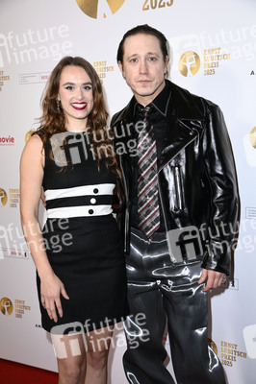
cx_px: 128
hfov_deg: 24.6
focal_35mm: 55
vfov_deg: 36.3
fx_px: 588
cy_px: 192
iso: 2000
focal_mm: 55
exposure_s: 1/250
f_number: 5.6
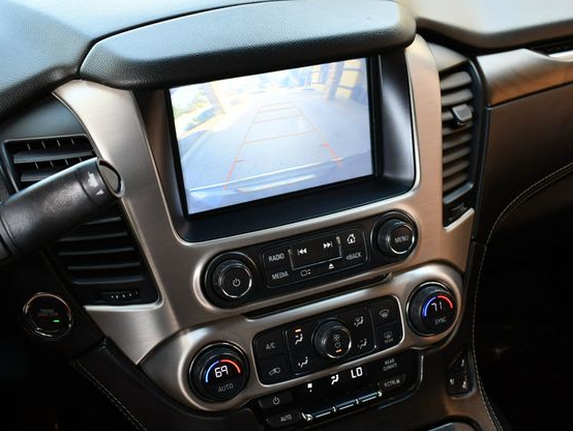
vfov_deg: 36.0
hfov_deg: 46.8
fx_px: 662
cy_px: 212
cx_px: 271
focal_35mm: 40
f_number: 3.5
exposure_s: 1/200
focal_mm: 18
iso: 800
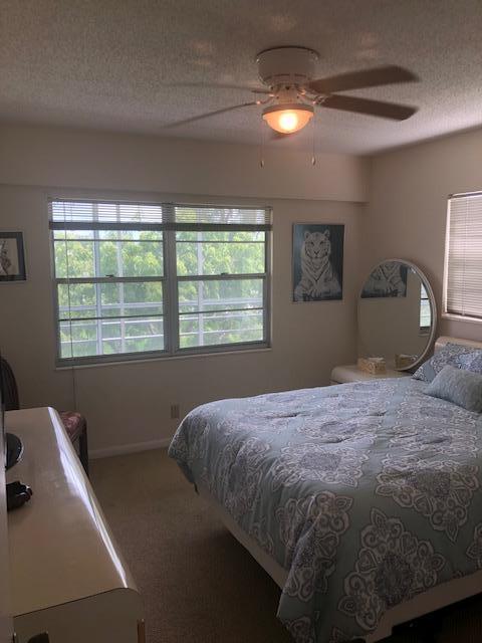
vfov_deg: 63.4
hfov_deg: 49.7
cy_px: 322
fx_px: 520
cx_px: 241
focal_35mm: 28
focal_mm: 3.99
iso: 32
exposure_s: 1/120
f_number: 1.8
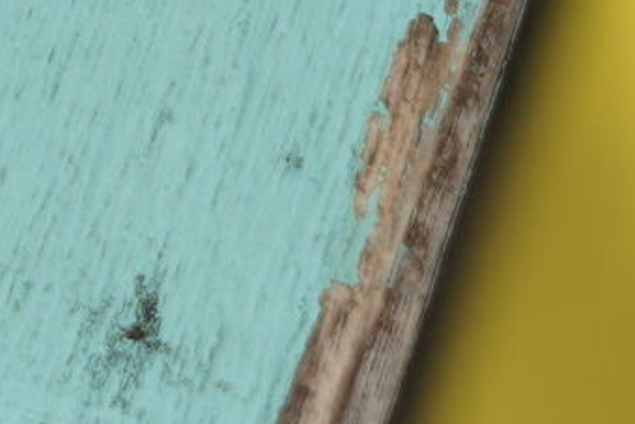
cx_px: -431
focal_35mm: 395
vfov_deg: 3.4
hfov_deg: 5.2
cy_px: -594
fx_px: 6970
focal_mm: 70
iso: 100
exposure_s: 1/160
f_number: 6.3
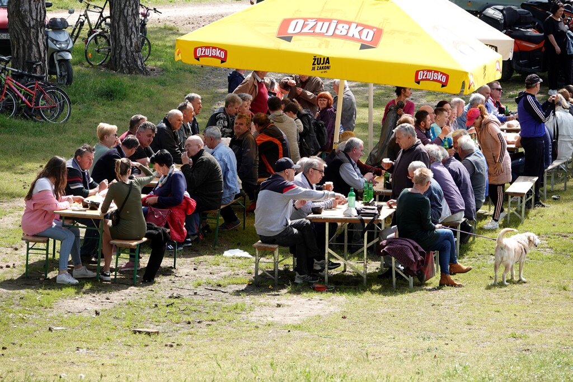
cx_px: 286
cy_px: 191
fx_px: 2929
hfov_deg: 11.2
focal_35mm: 184
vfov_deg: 7.5
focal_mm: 67.46
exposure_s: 1/250
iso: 100
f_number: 4
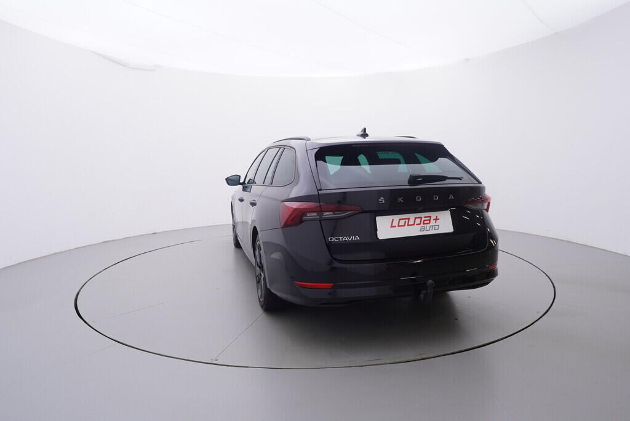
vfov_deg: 56.2
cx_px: 315
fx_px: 394
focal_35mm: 22
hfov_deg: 77.3
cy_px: 210
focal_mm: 15
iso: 200
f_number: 5
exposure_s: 1/80
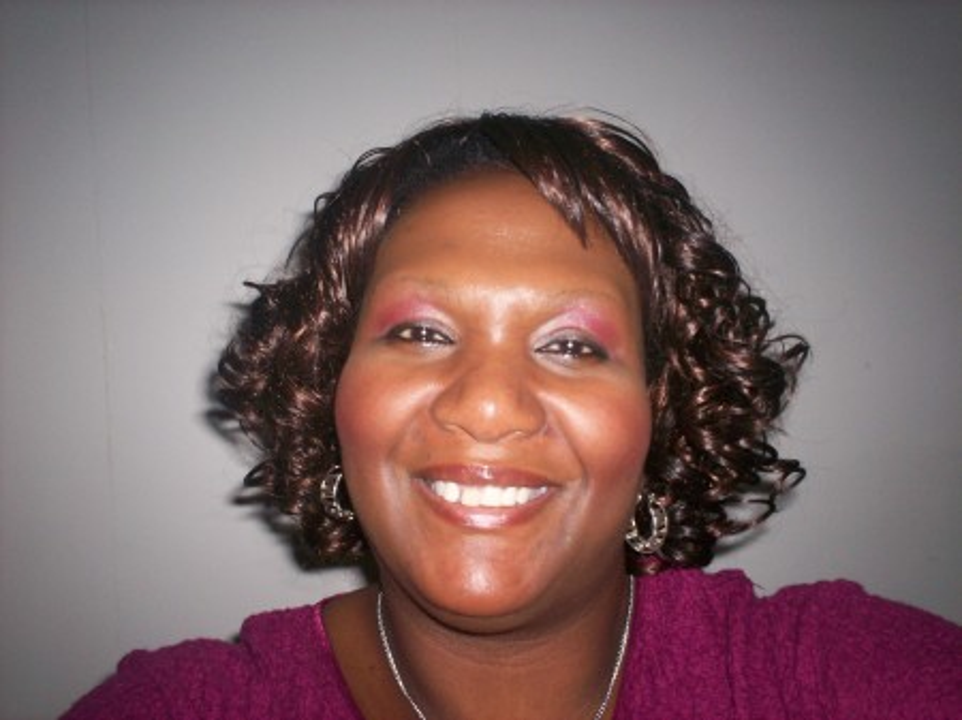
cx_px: 481
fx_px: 1000
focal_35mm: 36
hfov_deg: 51.4
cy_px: 360
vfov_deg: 39.6
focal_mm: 6
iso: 140
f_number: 4.5
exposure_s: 1/60
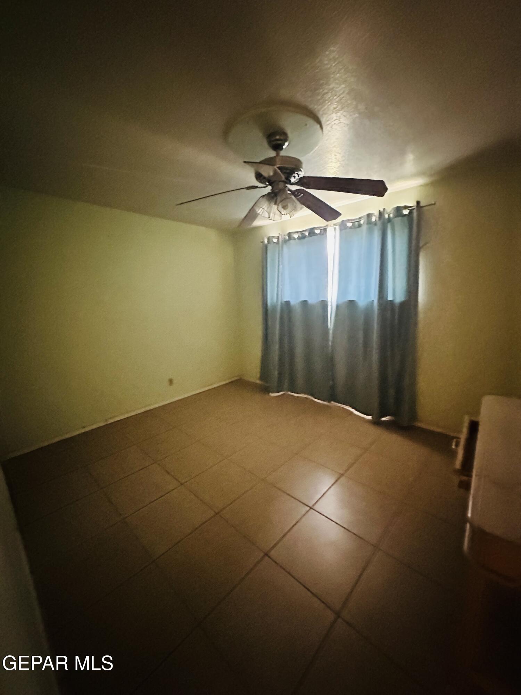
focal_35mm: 14
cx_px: 260
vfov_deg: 102.1
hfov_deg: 85.7
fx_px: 281
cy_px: 348
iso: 1600
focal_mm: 2.22
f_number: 2.2
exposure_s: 1/37
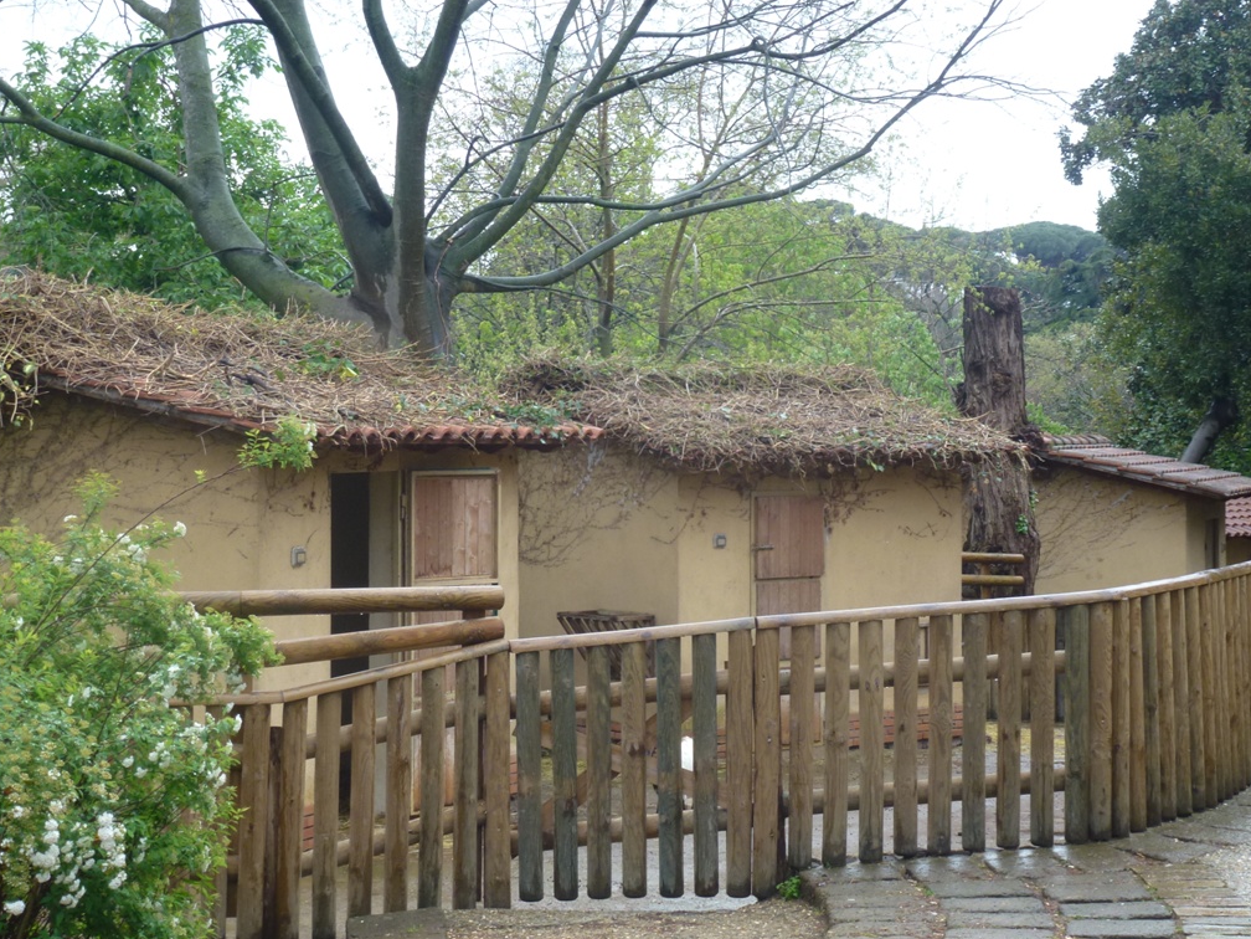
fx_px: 2385
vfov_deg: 22.3
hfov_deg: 29.4
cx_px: 617
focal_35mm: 66
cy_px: 471
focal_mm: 11.7
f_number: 4.6
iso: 125
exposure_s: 1/80
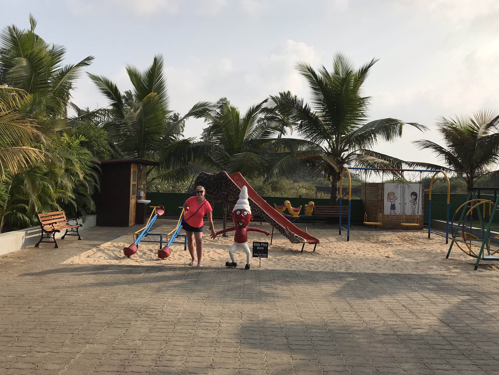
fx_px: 433
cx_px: 250
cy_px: 184
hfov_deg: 60.0
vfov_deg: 46.8
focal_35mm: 30
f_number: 1.8
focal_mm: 3.99
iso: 20
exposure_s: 1/2817
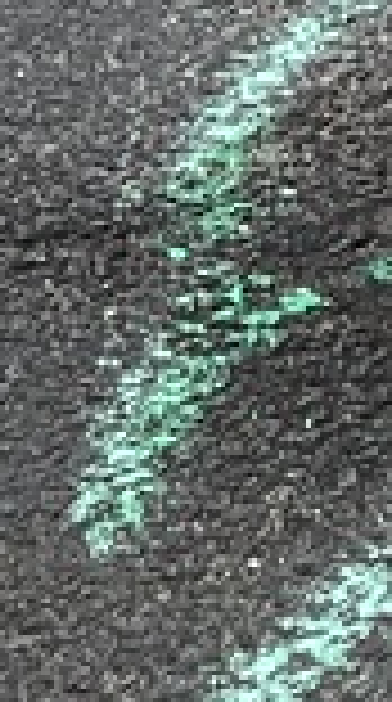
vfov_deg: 9.5
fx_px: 3869
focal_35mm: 208
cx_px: 1703
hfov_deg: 5.0
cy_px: -868
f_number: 1.8
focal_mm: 3
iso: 16
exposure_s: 1/137
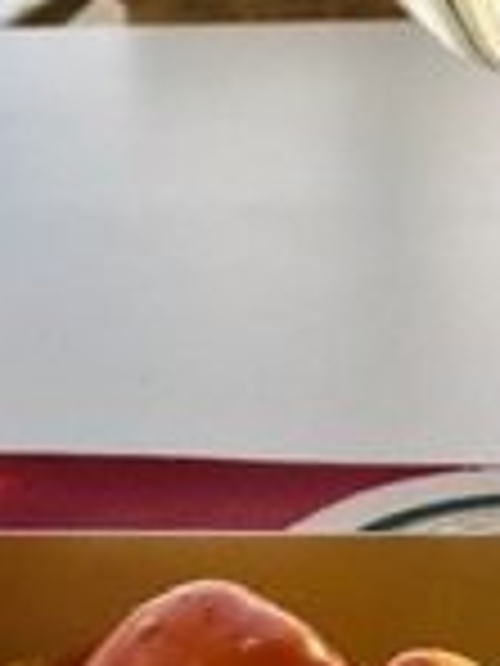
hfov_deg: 11.9
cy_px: 400
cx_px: 212
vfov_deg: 15.8
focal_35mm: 125
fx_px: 2407
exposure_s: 1/615
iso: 25
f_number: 2.2
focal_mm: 4.15
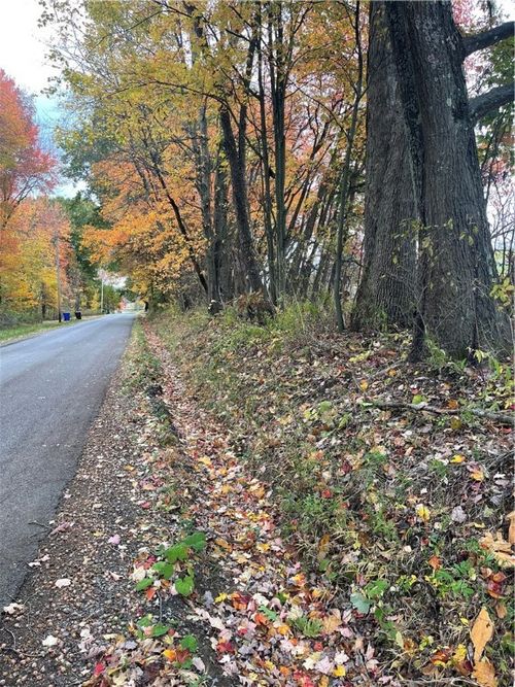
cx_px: 258
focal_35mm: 25
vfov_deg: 69.4
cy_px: 344
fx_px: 496
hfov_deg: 54.9
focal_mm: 5.1
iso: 64
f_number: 1.6
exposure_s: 1/121
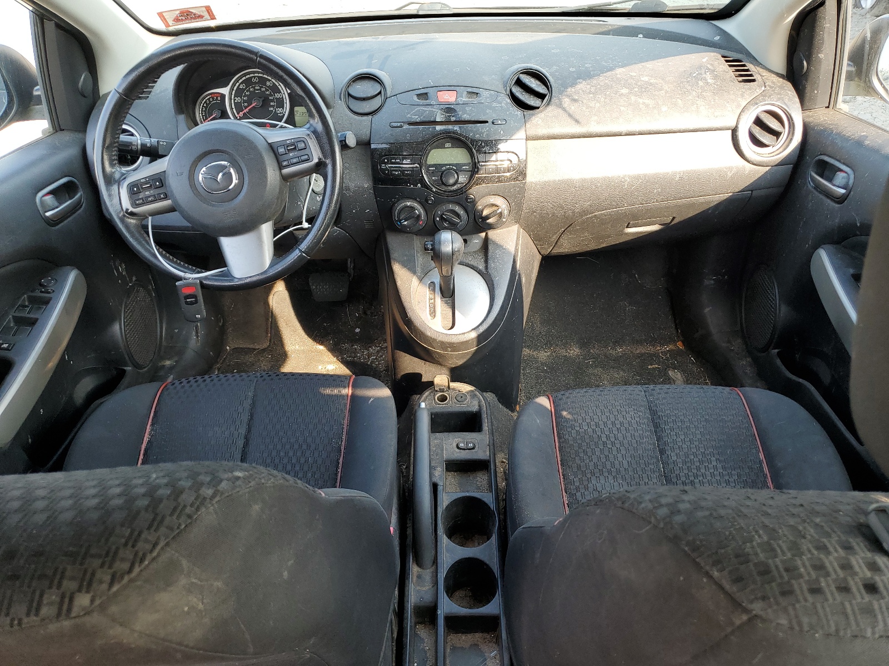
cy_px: 333
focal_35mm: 26
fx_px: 668
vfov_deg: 53.1
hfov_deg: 67.3
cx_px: 444
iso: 50
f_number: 1.5
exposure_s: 1/192
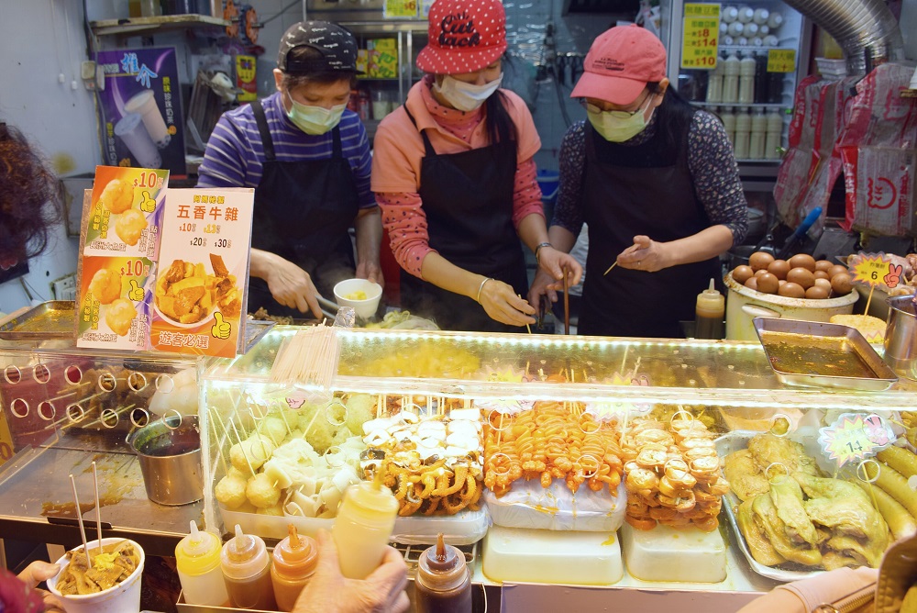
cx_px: 458
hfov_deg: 67.4
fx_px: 688
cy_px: 306
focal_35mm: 27
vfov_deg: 48.0
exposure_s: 1/80
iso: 160
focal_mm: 18
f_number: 5.6
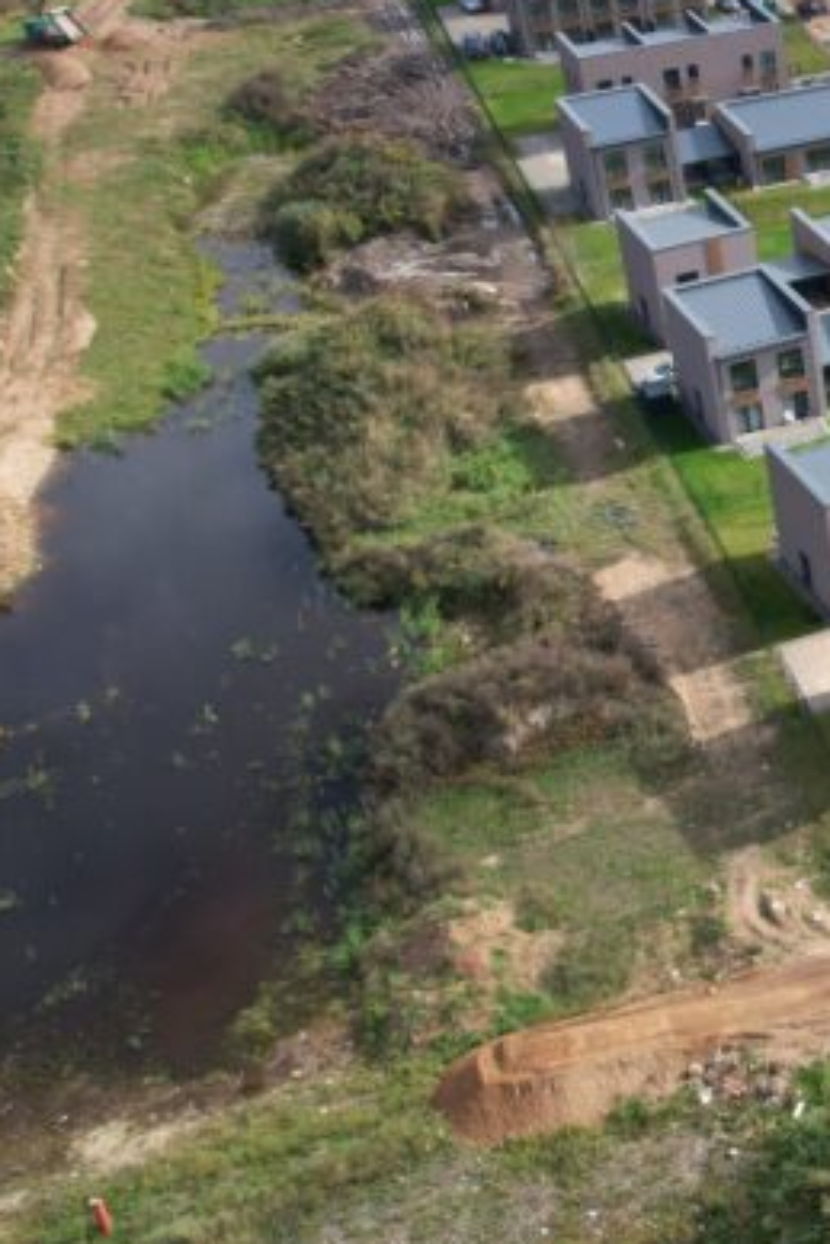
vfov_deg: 34.3
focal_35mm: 58
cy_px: 486
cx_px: 1324
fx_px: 2004
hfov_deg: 19.6
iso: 110
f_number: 2.8
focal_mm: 8.38
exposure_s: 1/1000
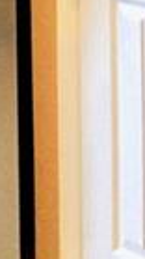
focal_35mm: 187
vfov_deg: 10.6
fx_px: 1281
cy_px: -257
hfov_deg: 6.3
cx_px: -156
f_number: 2.4
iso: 250
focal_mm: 3.3
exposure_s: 1/30
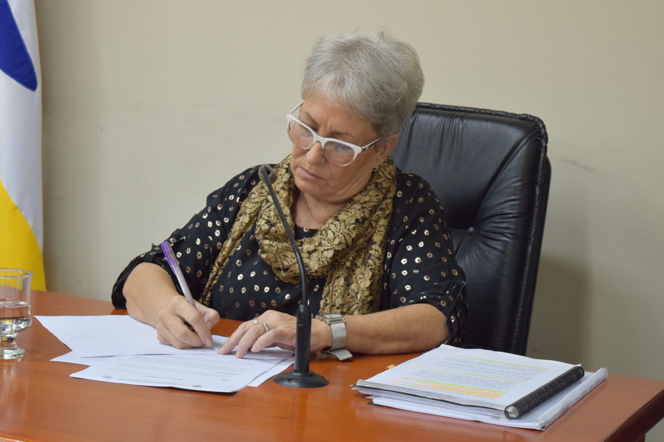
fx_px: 1522
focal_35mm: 82
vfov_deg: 16.6
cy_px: 221
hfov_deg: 24.6
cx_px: 332
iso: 1600
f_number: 5.6
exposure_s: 1/60
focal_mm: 55
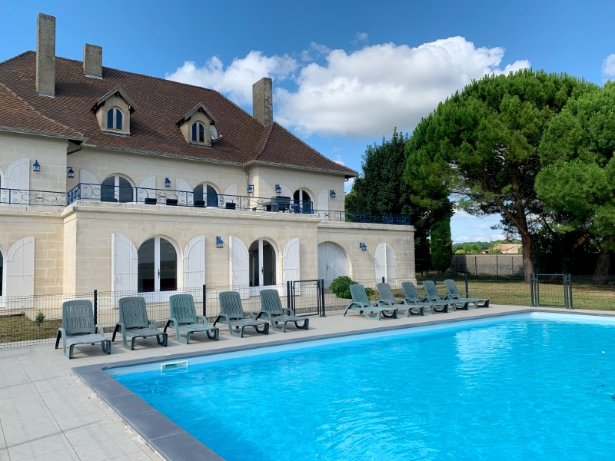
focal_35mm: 26
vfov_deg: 53.1
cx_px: 308
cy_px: 230
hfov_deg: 67.3
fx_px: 462
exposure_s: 1/2160
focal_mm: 4.25
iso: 25
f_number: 1.8
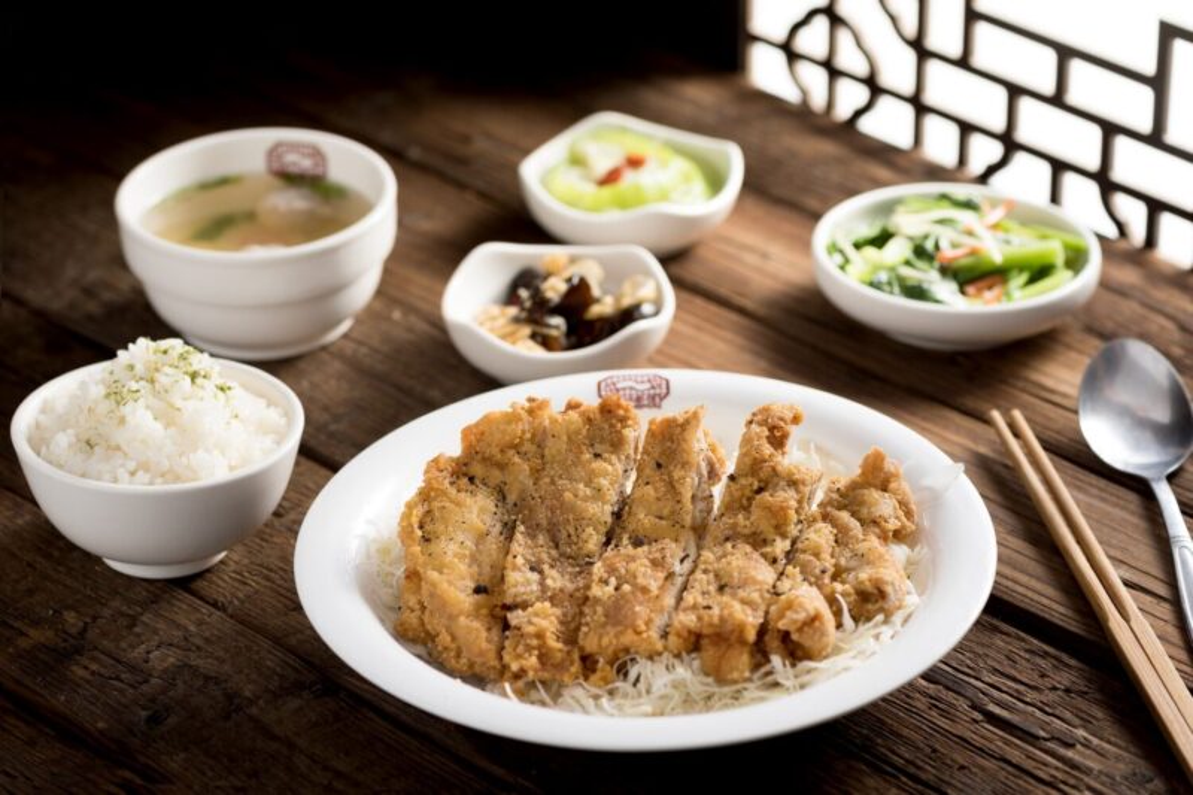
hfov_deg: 19.5
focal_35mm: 105
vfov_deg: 13.0
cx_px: 596
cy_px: 398
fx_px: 3479
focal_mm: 105
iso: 100
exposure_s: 1/125
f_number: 7.1
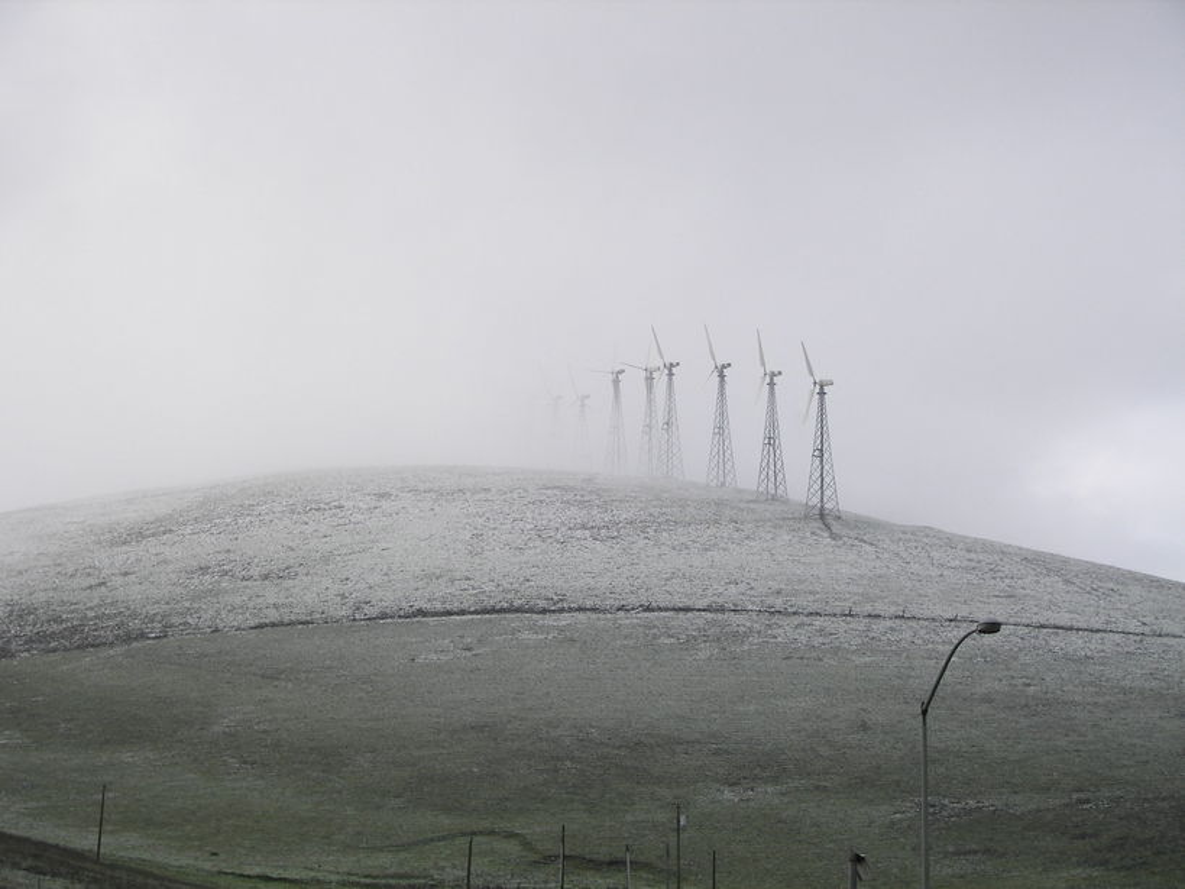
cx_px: 592
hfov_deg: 23.0
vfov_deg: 17.4
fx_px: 2909
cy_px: 444
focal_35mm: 85
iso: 50
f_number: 2.8
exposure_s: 1/500
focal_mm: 14.1
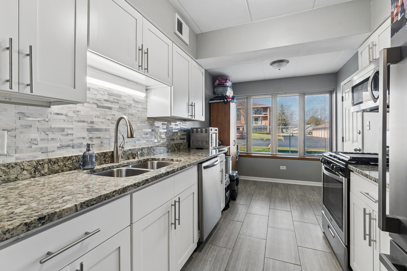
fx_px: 170
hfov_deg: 100.4
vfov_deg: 77.3
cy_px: 136
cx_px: 204
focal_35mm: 15
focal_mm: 10
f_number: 8
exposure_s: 1/15
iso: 250
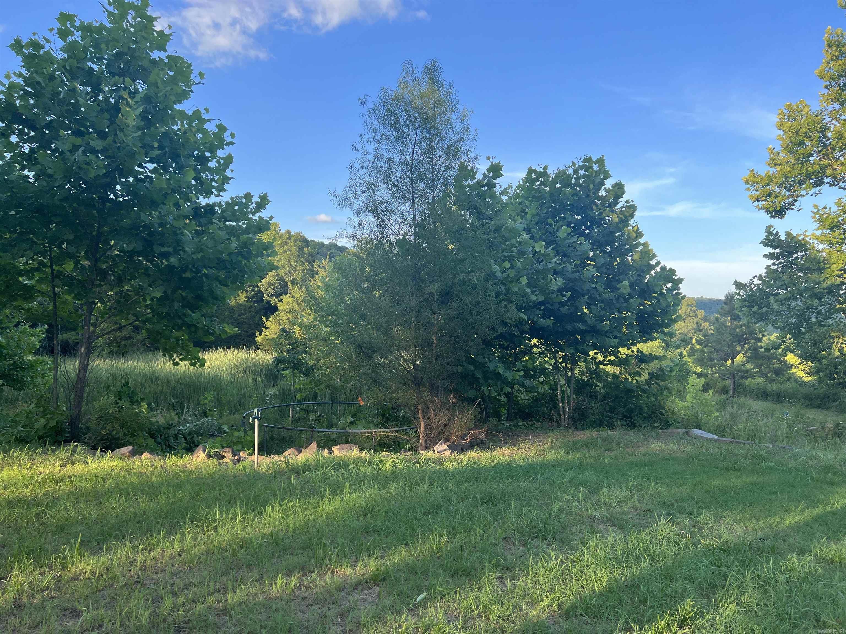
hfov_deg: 67.3
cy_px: 317
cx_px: 423
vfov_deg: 53.1
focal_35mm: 26
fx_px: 635
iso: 50
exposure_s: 1/827
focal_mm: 5.7
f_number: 1.5
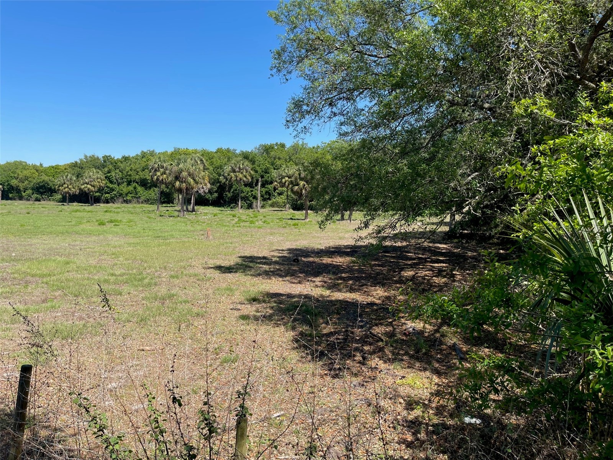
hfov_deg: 67.3
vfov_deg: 53.1
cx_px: 306
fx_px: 460
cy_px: 230
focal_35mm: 26
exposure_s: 1/2123
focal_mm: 5.1
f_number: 1.6
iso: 32
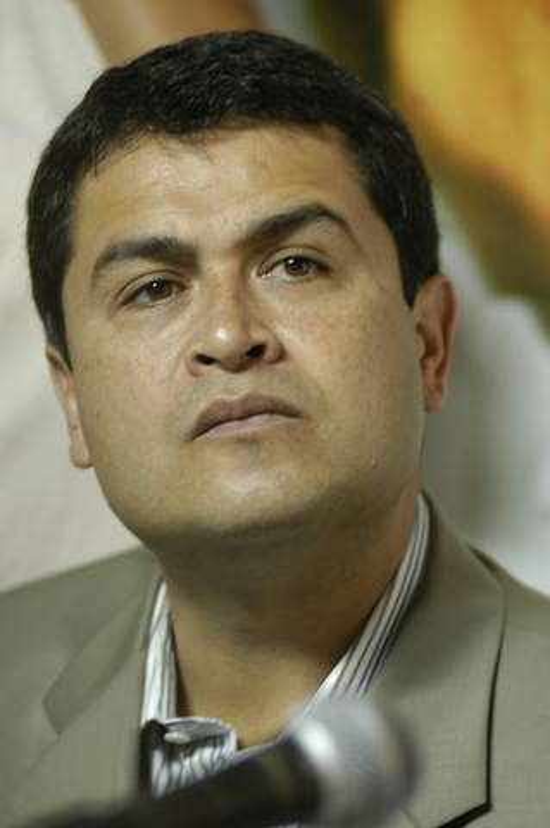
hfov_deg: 6.3
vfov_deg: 9.5
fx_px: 4995
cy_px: 414
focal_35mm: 218
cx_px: 275
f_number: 2.8
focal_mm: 145
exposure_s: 1/20
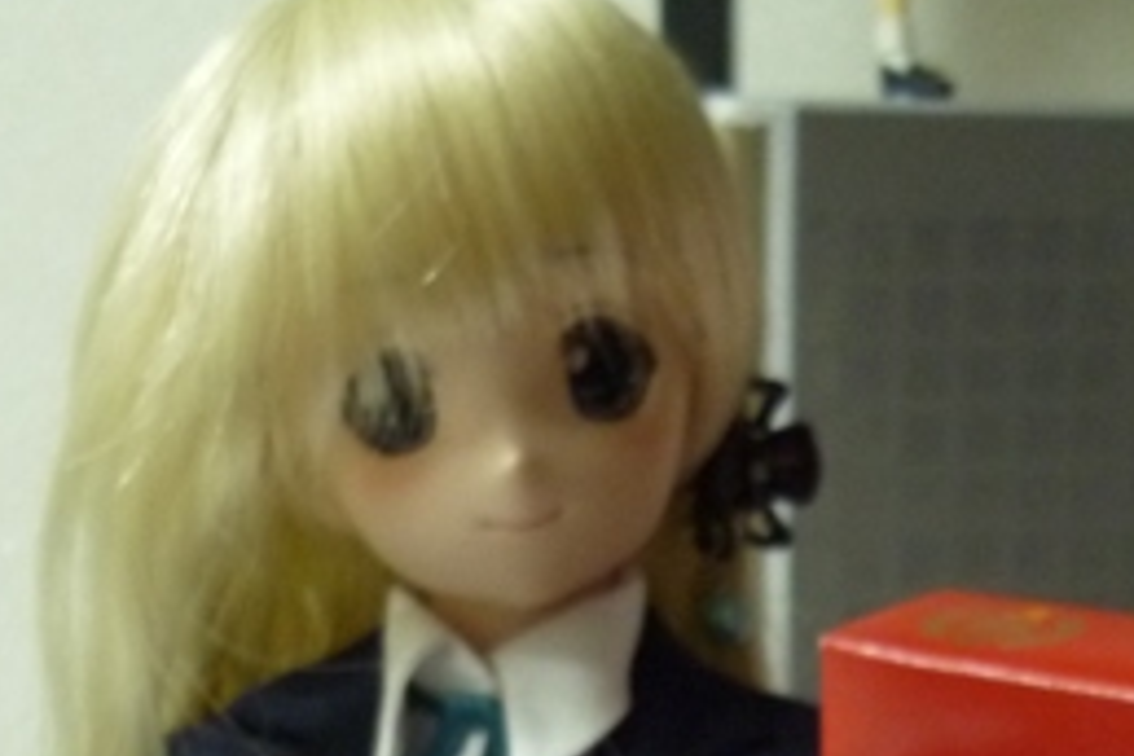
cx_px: 901
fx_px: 2520
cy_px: 936
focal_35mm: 80
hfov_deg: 25.0
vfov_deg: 16.3
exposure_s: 1/15
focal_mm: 5.5
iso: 400
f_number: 2.8
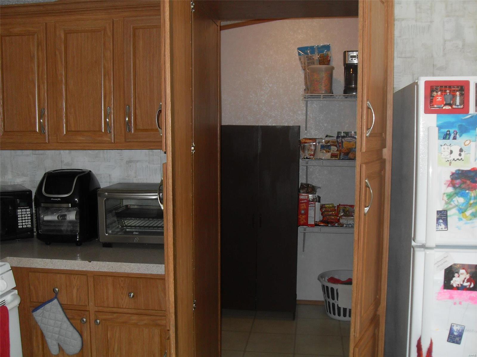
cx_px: 238
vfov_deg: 38.7
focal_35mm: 37
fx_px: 510
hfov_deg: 50.1
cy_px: 178
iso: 100
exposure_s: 1/45
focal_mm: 6.3
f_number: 2.8
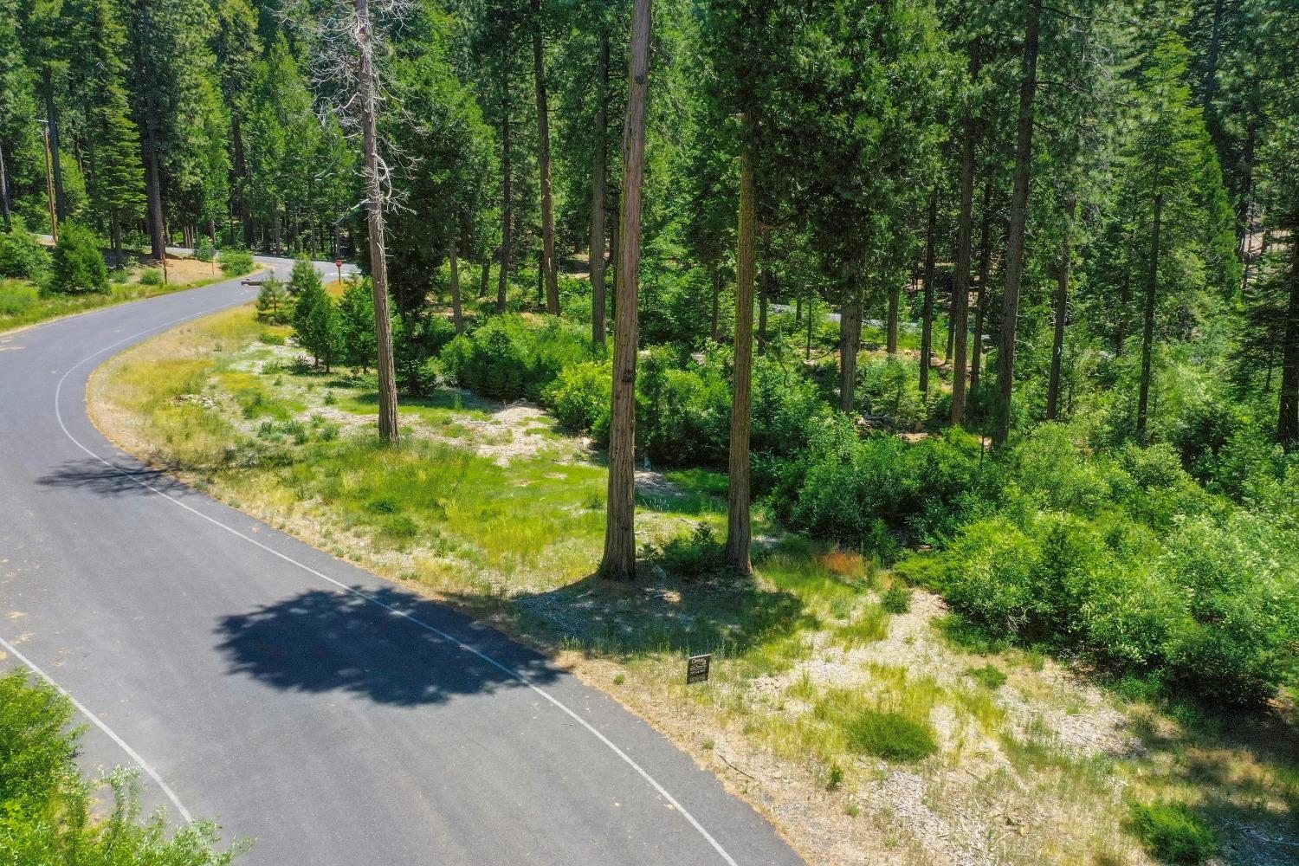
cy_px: 433
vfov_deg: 46.4
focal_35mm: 28
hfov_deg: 65.5
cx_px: 650
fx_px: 1010
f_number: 7.1
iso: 400
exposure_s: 1/800
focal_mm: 10.26
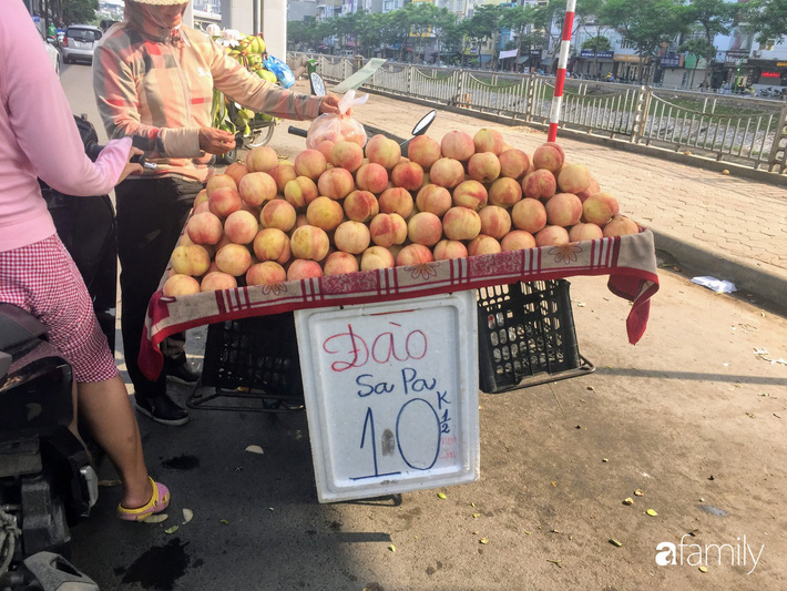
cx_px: 394
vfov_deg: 48.3
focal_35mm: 29
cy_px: 296
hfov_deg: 61.6
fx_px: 660
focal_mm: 4.15
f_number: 2.2
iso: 32
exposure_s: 1/488
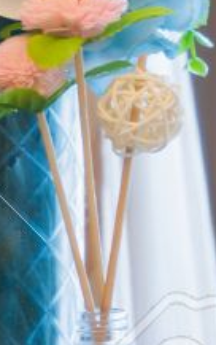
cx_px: 122
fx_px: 4296
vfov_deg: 4.6
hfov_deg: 2.9
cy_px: 73
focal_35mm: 457
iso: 100
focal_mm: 50
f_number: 5.6
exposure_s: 1/10
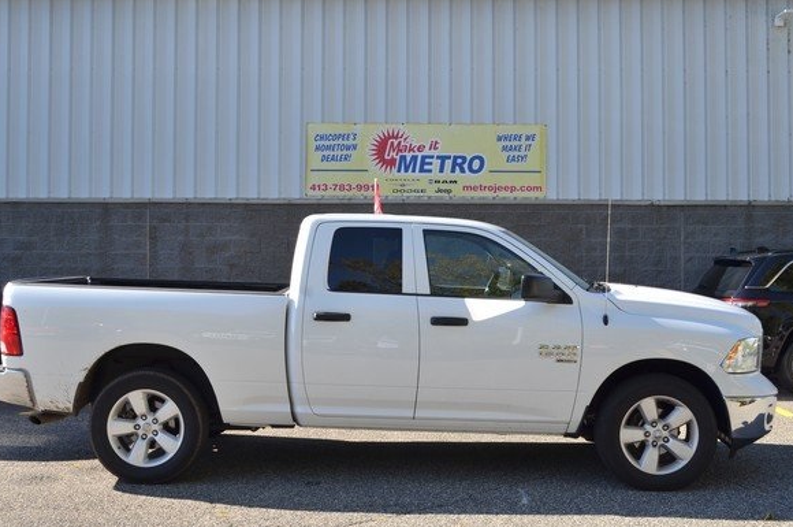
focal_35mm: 43
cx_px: 365
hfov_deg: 45.4
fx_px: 946
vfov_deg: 31.1
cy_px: 246
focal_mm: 26
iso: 200
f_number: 8
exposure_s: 1/250
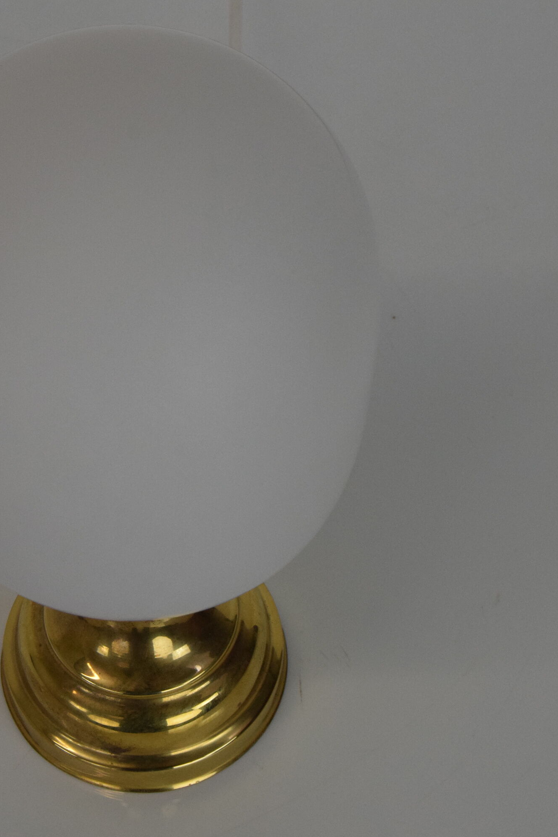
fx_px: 2000
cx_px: 158
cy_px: 417
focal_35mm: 86
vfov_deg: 23.6
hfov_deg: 15.8
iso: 1600
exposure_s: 1/500
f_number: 11
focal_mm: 38
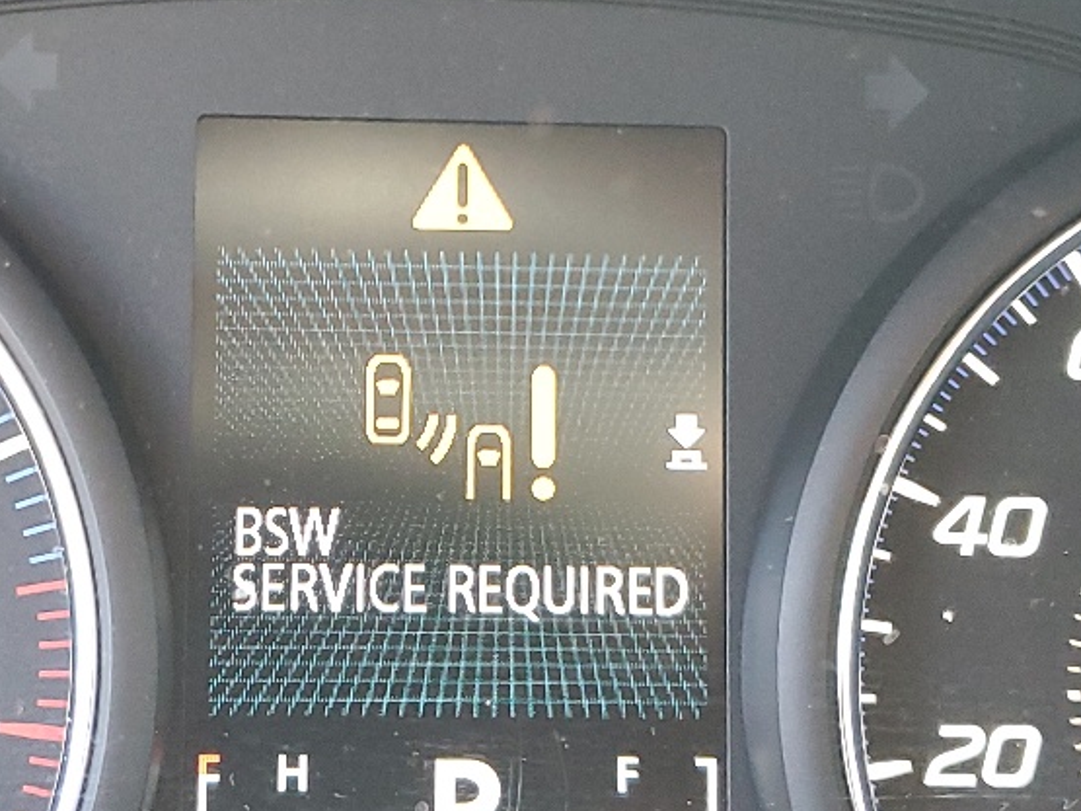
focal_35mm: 75
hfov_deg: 25.9
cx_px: 393
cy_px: 376
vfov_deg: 19.6
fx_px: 2342
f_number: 1.5
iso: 252
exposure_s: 1/60.2
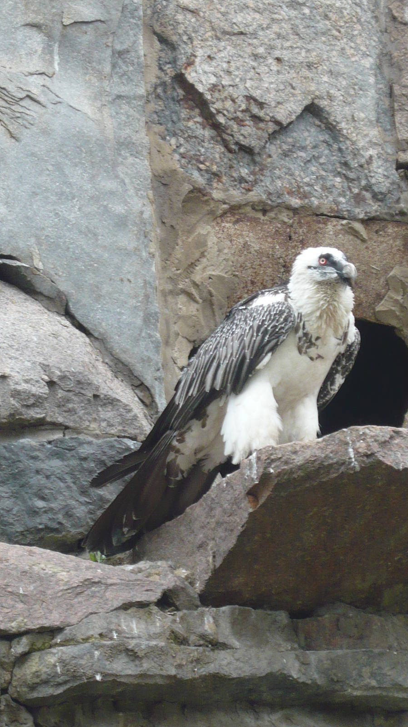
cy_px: 363
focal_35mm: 175
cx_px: 273
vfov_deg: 12.3
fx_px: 3368
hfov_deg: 6.9
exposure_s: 1/125
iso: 160
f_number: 5.1
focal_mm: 16.5
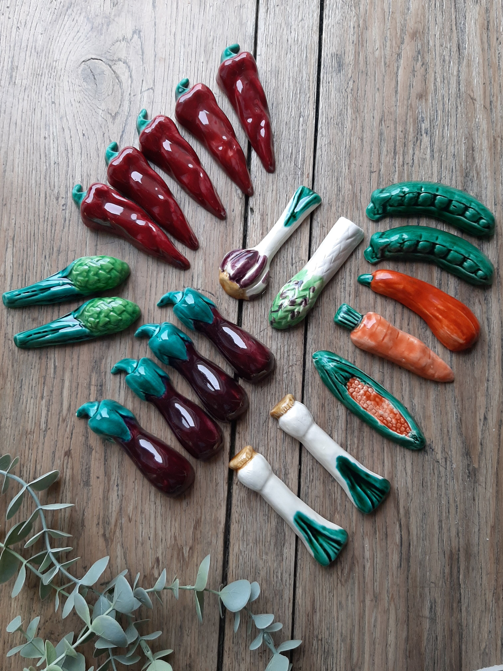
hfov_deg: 53.1
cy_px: 336
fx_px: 504
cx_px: 252
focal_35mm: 26
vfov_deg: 67.3
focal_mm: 3.93
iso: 80
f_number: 1.7
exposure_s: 1/50
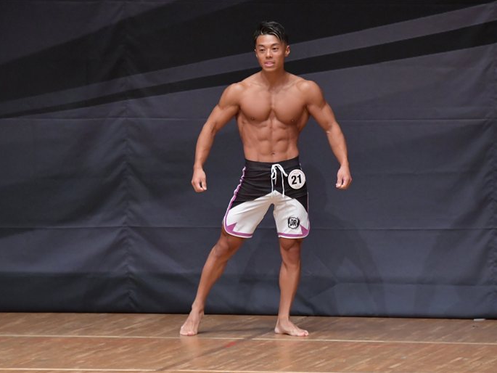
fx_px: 5385
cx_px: 253
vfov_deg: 4.0
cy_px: 186
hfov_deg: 5.3
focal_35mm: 375
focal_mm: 230
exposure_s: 1/400
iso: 6400
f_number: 5.6
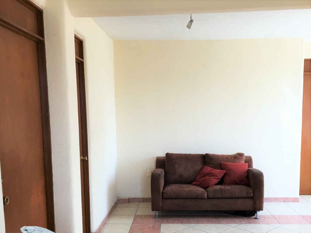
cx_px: 156
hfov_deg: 61.7
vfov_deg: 48.2
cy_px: 116
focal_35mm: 29
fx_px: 260
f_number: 2.2
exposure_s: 1/120
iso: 40
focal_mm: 4.15
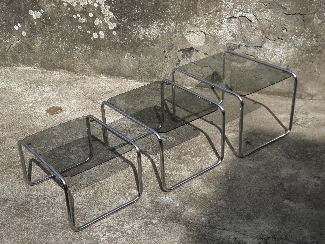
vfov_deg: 30.9
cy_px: 122
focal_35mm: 47
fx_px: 441
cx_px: 162
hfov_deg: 40.4
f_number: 3.9
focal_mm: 8.6
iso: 100
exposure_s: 1/500
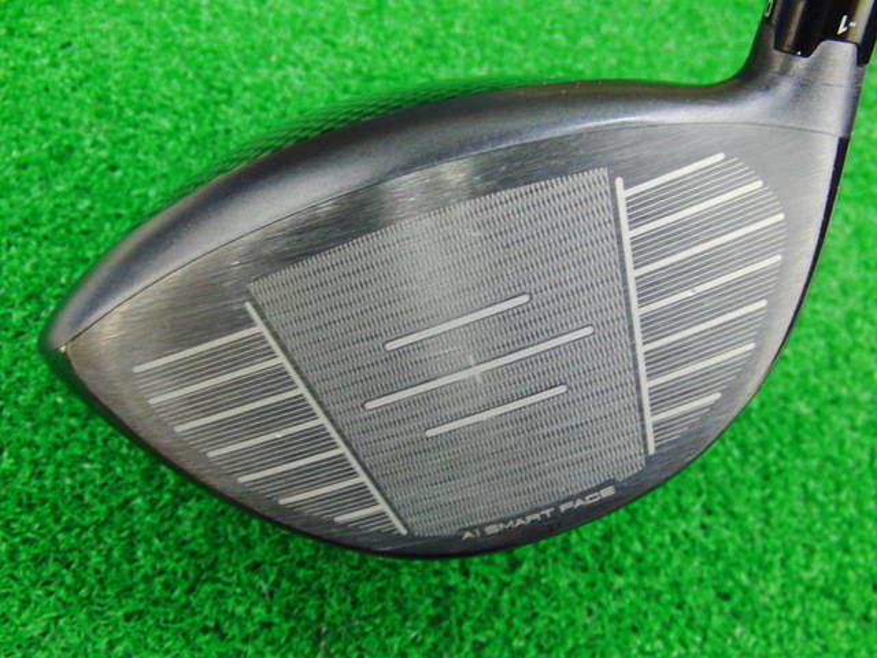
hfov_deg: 50.1
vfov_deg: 38.7
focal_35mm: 37
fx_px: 937
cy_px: 329
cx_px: 438
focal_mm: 6.42
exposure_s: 1/15
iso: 400
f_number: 3.6
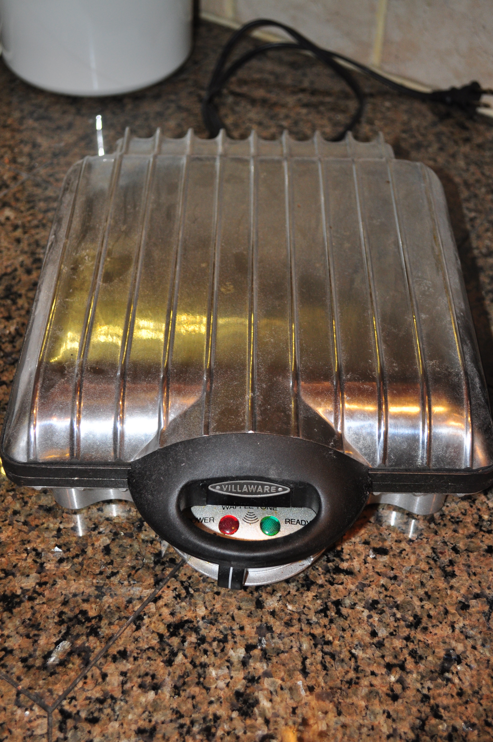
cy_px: 371
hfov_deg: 28.0
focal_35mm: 48
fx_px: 988
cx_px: 246
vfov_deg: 41.2
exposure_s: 1/60
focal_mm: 32
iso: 500
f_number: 5
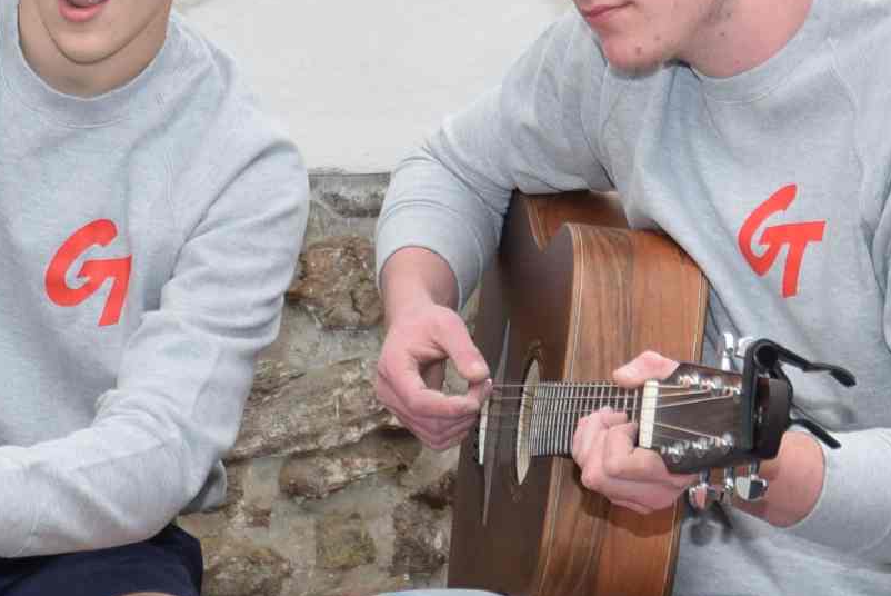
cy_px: 387
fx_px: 4433
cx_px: 404
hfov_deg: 11.5
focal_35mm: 179
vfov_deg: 7.7
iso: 400
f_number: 4.2
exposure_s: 1/125
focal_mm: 32
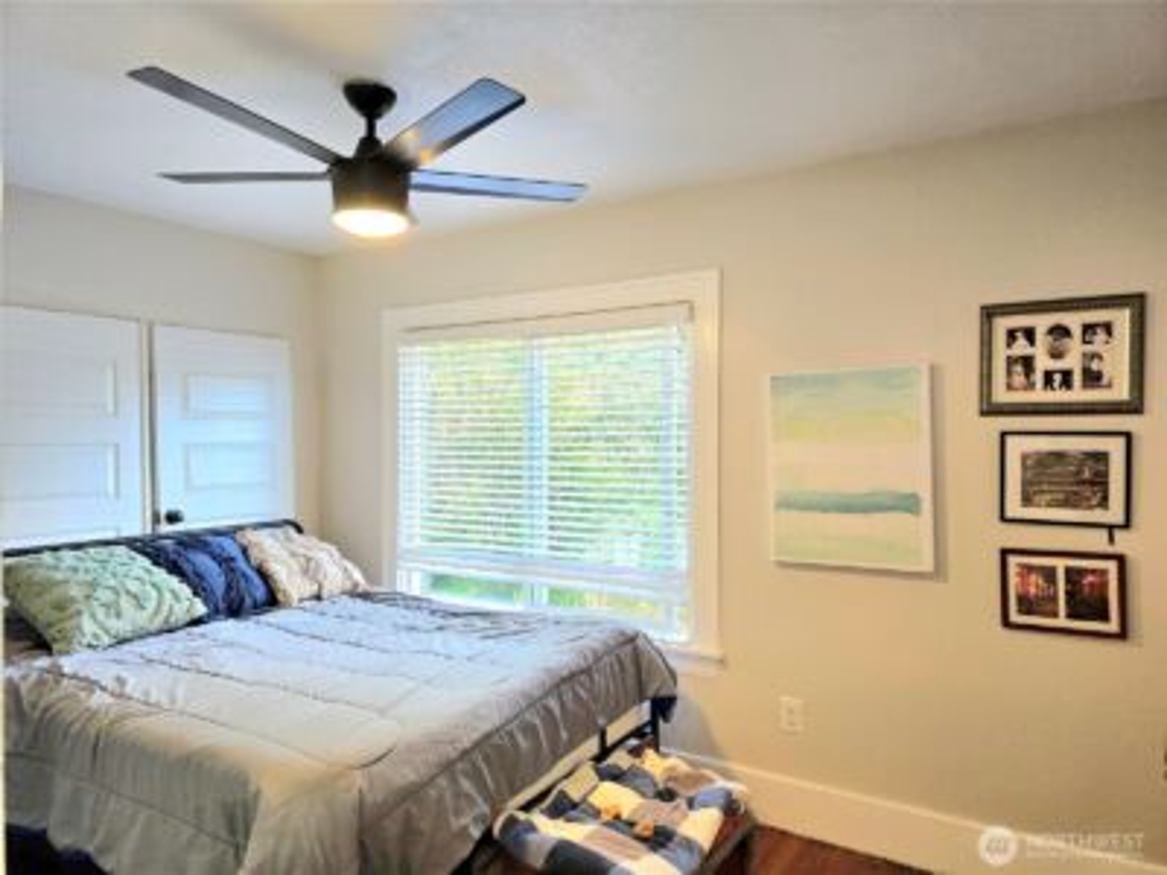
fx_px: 775
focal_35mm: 23
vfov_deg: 58.9
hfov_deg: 73.9
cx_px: 584
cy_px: 438
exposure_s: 1/120
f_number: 1.7
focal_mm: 6.3
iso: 80
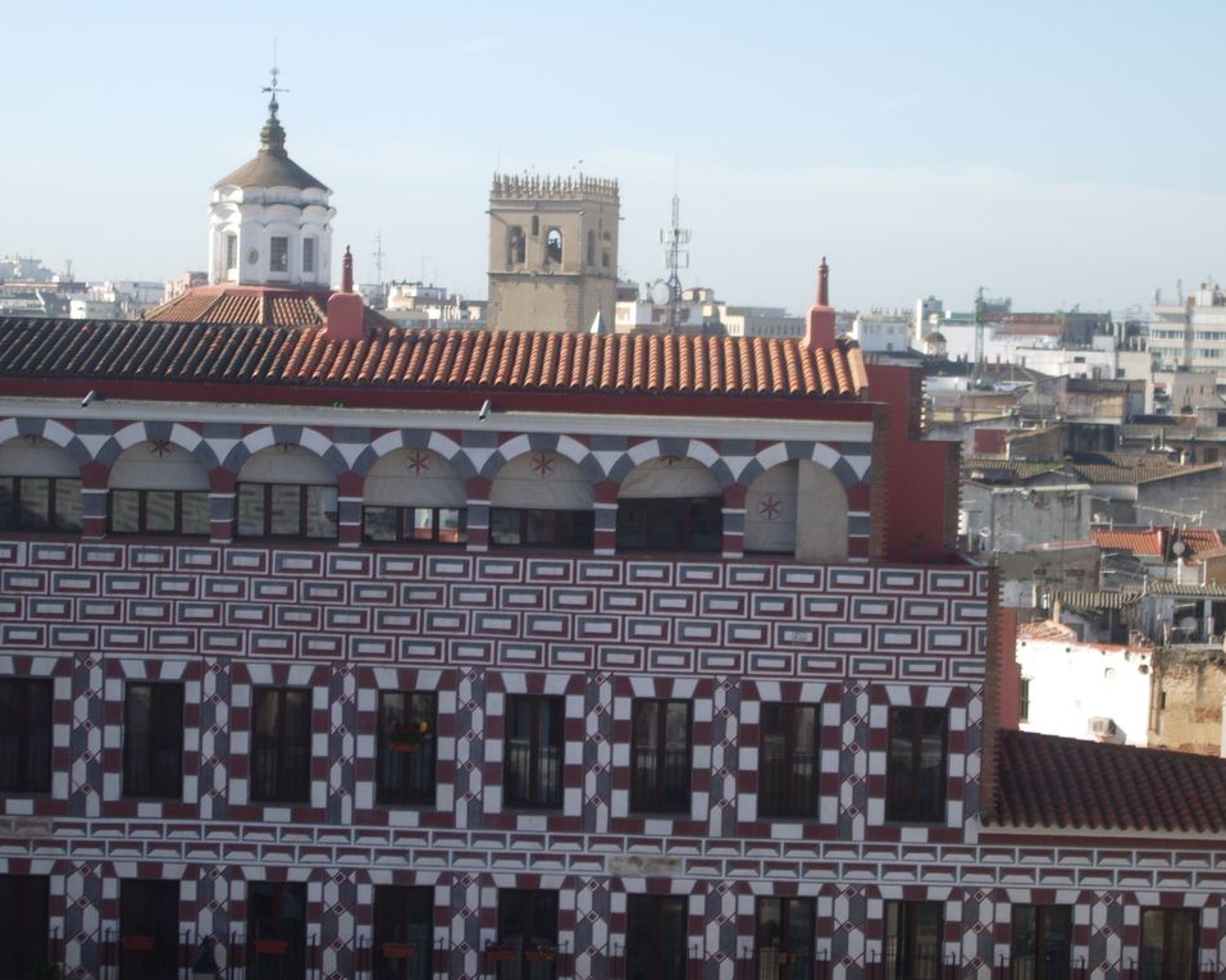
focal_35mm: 93
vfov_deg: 16.5
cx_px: 606
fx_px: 3373
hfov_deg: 20.6
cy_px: 489
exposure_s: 1/250
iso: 50
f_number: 4.4
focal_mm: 14.6
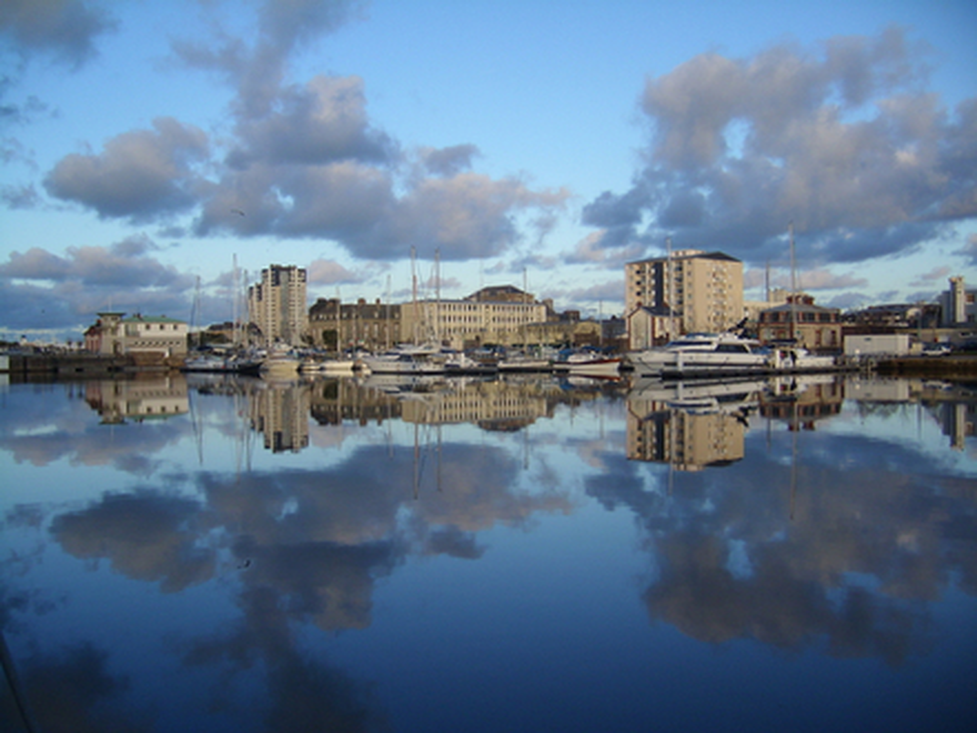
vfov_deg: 40.7
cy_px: 366
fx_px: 988
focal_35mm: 35
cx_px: 488
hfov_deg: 52.6
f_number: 2.8
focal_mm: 5.8
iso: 50
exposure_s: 1/620
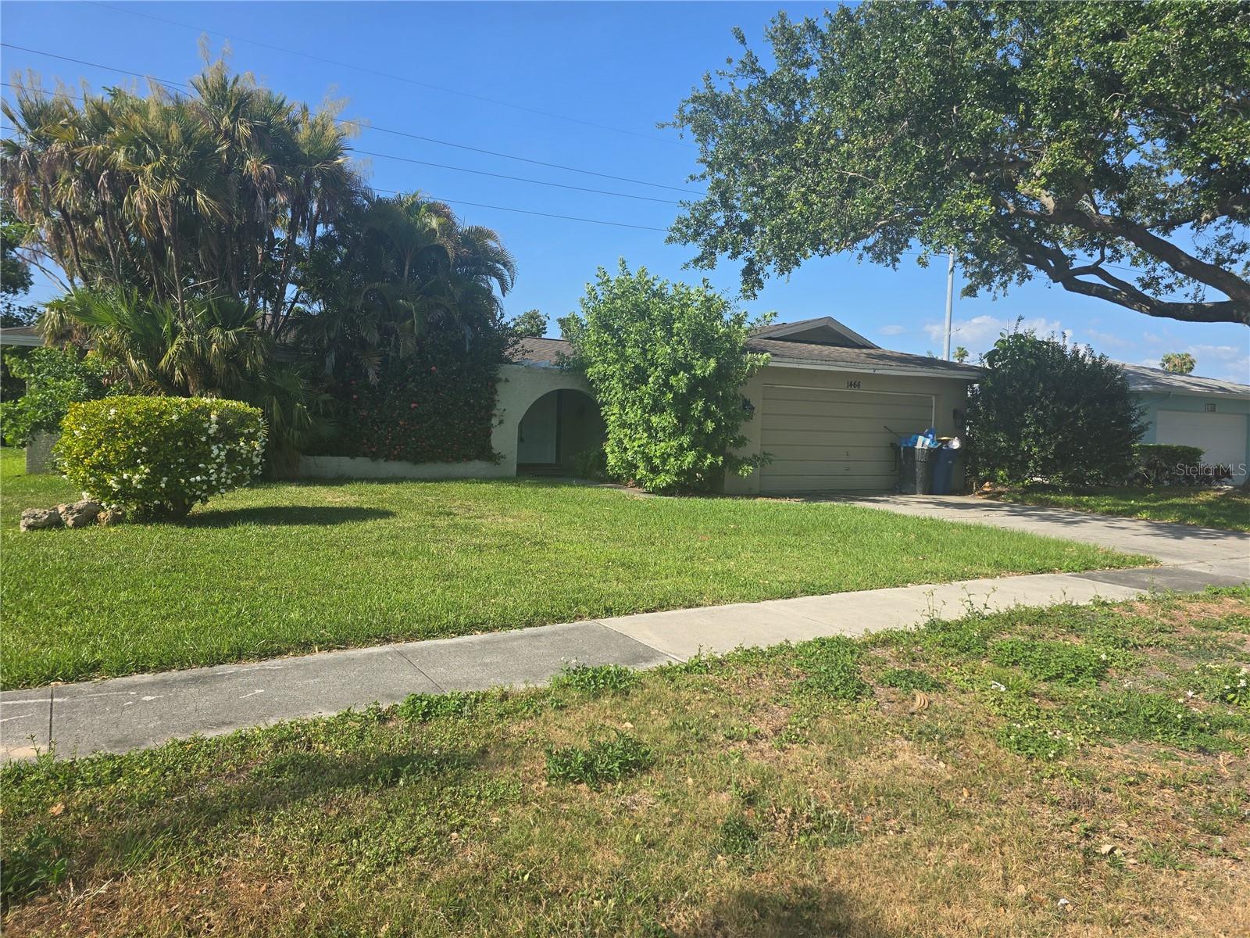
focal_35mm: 23
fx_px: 831
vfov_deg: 58.9
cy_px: 469
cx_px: 625
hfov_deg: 73.9
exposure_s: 1/648
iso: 12
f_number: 1.7
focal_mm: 6.3
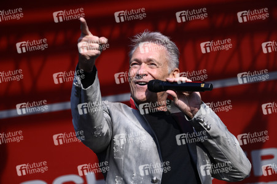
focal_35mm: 112
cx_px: 138
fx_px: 861
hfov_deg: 18.3
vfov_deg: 12.2
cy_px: 92
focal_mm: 112
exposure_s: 1/200
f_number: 5.6
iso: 400
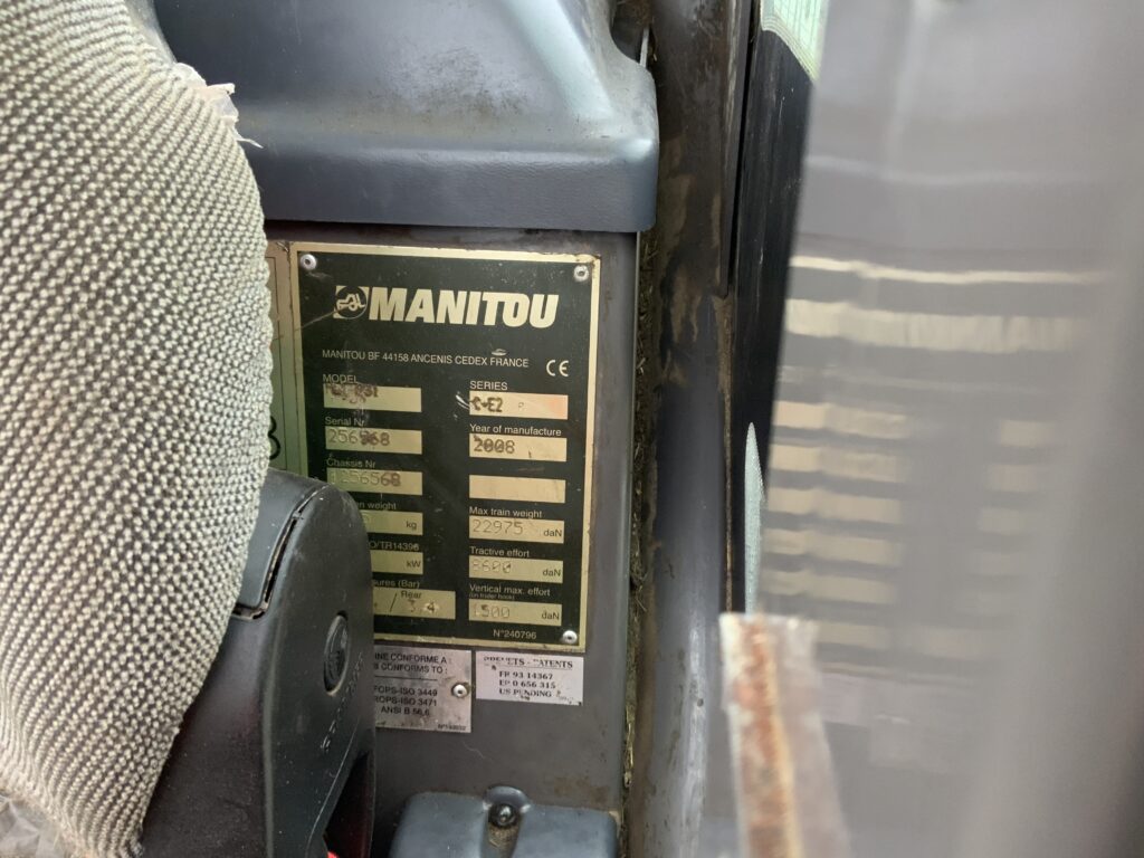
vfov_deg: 48.2
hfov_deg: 61.7
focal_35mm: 29
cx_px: 572
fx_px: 958
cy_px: 429
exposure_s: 1/60
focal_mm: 3
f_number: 1.8
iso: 125
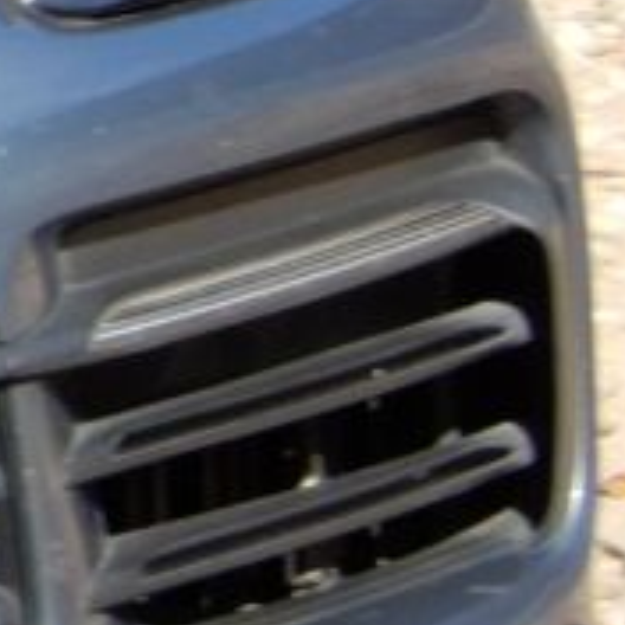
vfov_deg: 2.3
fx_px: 15627
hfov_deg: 2.2
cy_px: -142
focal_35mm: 765
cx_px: -1982
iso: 80
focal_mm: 16.9
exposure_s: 1/200
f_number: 5
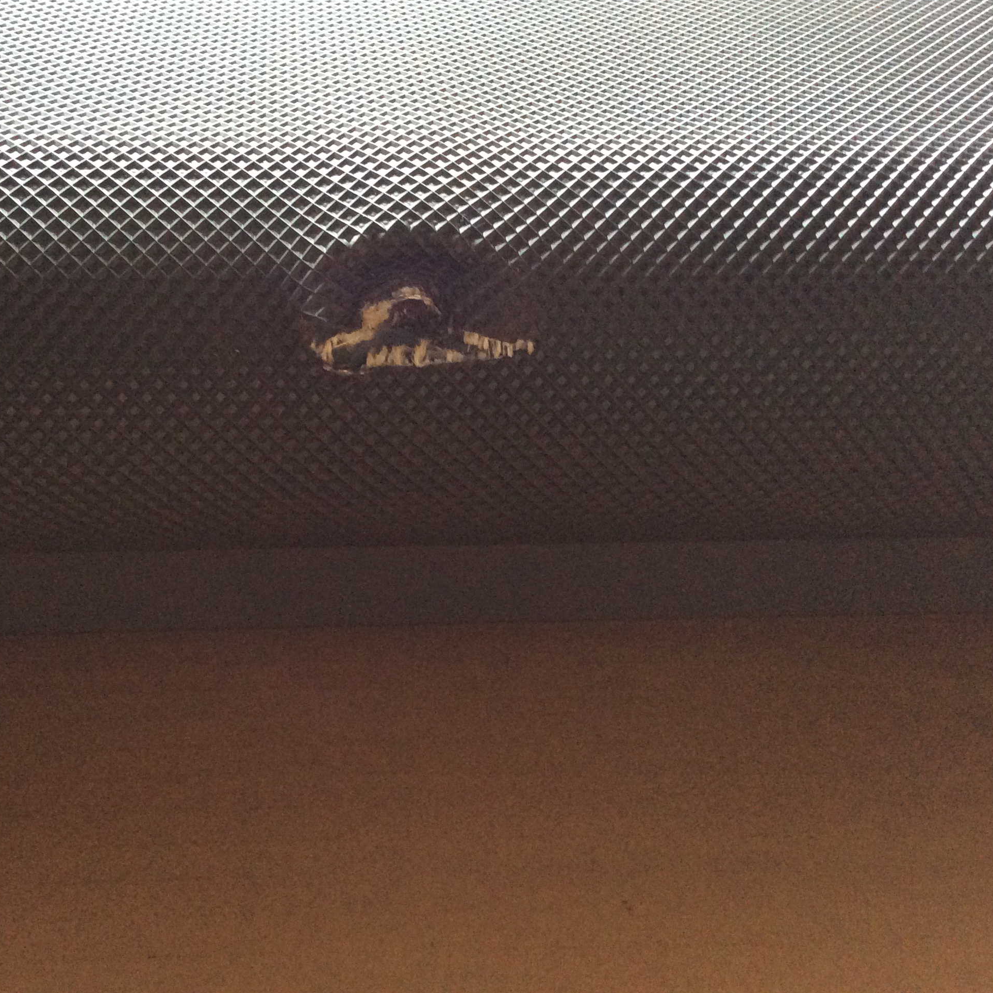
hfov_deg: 43.6
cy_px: 496
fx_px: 1233
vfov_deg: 43.9
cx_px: 381
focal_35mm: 38
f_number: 2.4
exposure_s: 1/24
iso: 200
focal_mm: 3.3
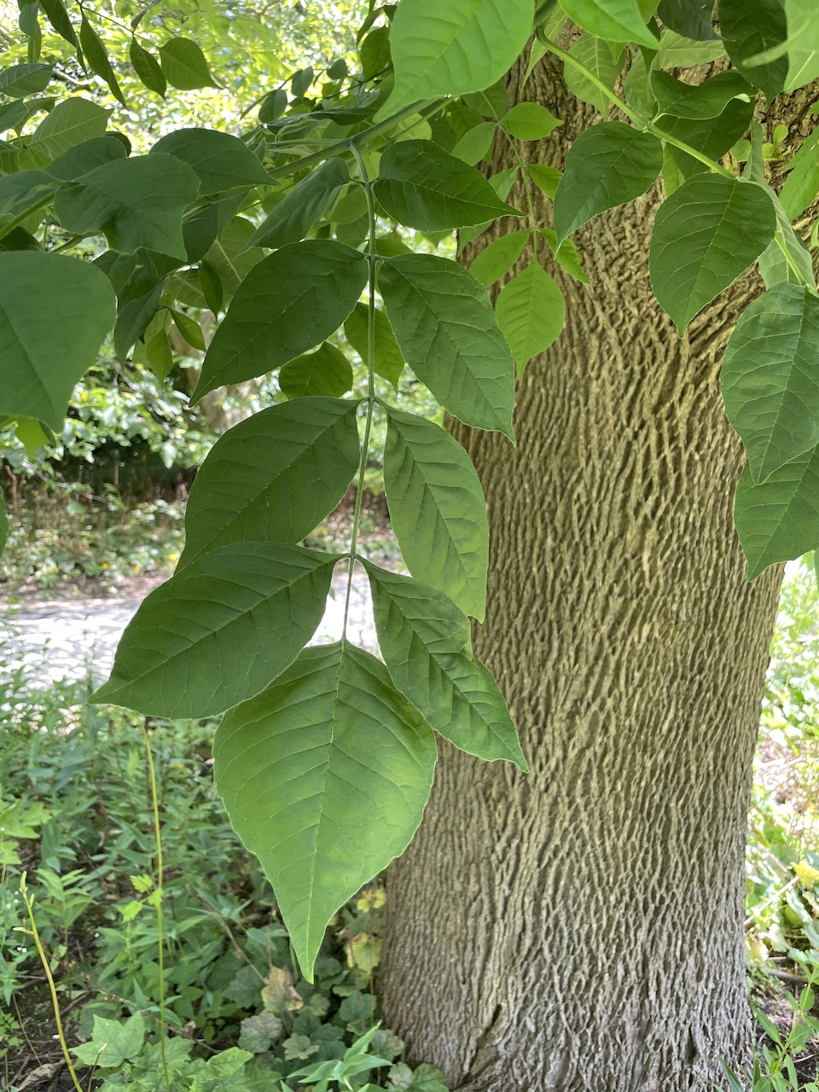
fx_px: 820
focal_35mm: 26
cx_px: 410
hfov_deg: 53.1
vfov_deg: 67.3
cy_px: 546
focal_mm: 4.2
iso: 40
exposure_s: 1/121
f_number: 1.6
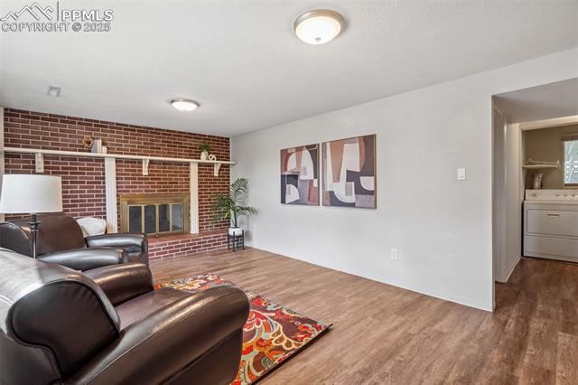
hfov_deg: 96.8
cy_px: 192
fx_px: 257
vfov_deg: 73.7
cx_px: 289
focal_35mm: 16
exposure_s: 1/6
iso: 125
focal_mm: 16
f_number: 6.7
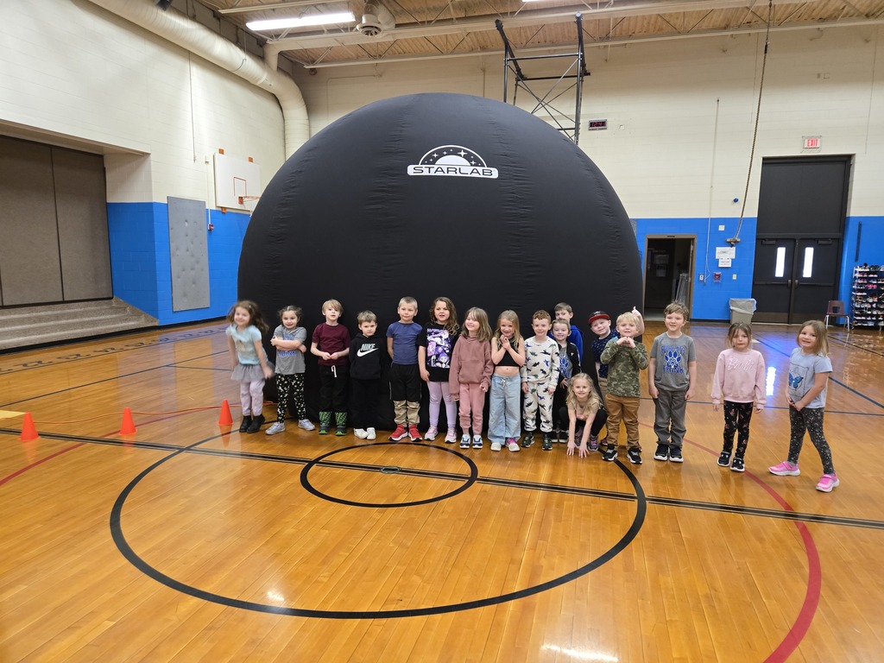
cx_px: 442
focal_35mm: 23
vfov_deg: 58.9
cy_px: 332
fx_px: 587
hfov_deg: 73.9
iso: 640
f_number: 1.8
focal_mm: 5.4
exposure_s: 1/60
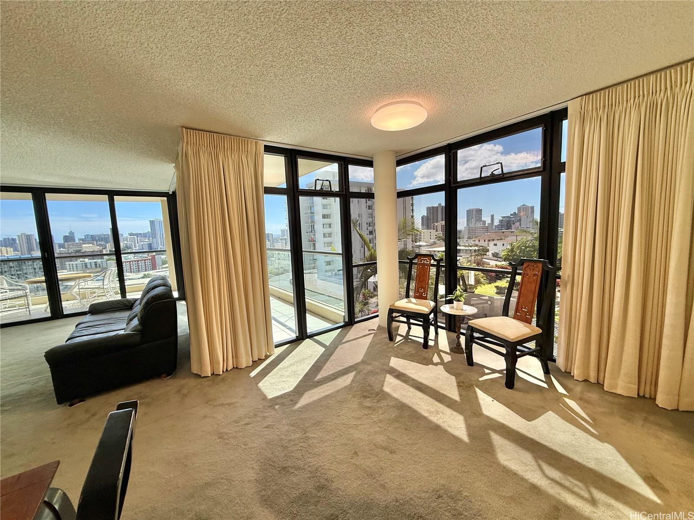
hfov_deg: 102.1
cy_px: 260
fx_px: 281
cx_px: 347
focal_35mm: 14
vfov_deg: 85.7
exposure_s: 1/120
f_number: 2.2
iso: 80
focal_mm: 2.22
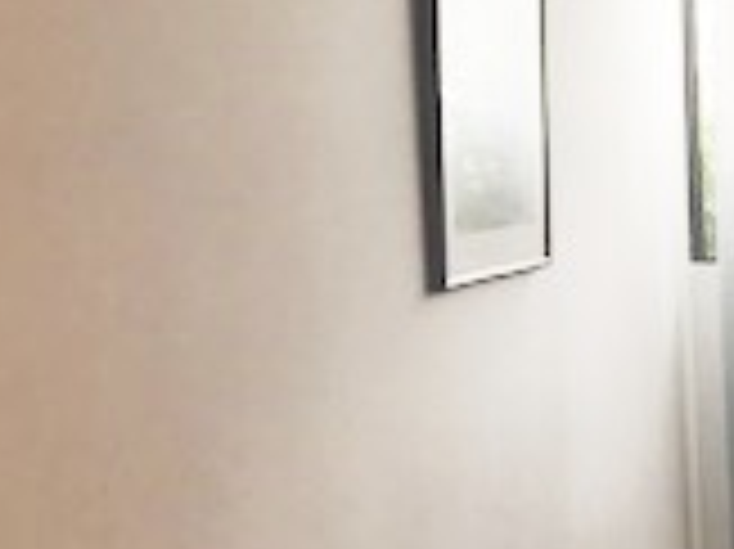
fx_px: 2331
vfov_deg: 13.4
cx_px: 1369
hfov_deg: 15.2
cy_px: 333
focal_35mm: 110
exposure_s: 1/40
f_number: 1.8
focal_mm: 3.99
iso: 25
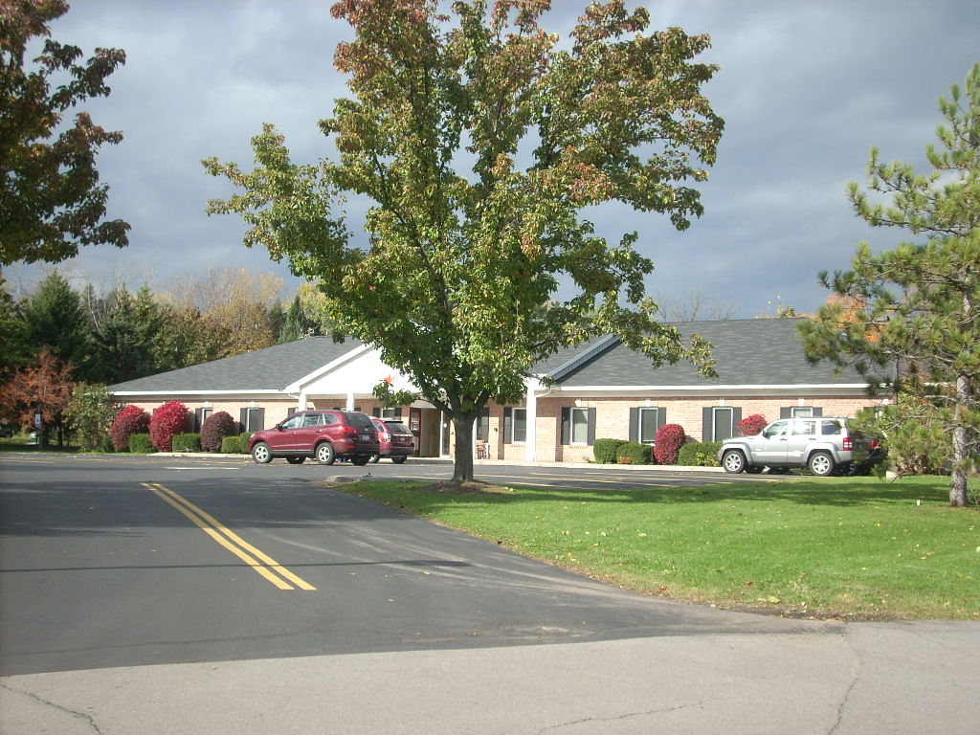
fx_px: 1302
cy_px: 368
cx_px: 490
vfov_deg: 31.5
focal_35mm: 46
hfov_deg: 41.2
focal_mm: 7.6
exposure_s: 1/136
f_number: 6.3
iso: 64
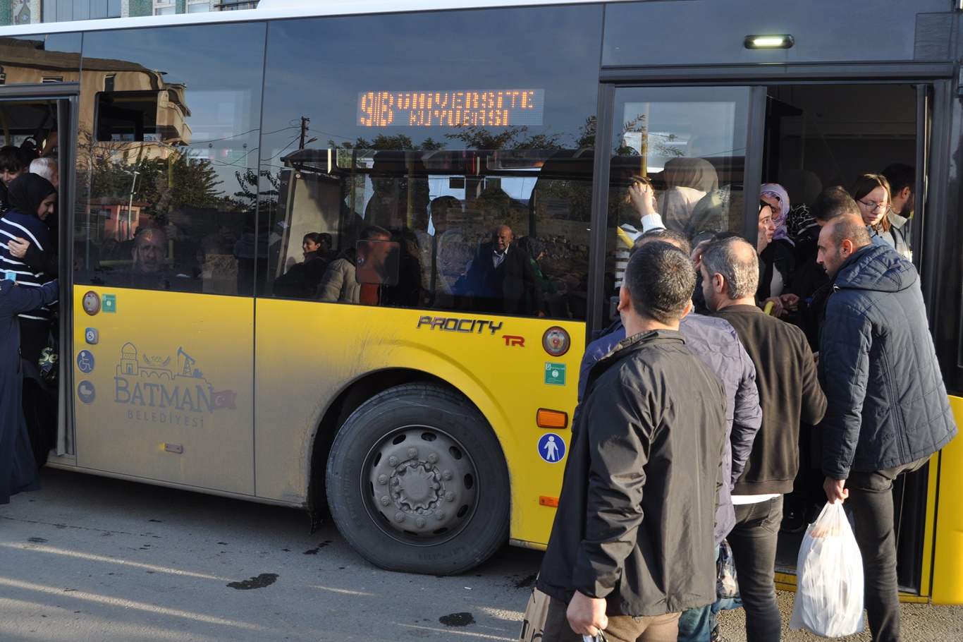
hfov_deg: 46.4
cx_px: 482
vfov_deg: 31.9
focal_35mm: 42
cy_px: 321
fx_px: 1123
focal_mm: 28
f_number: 5.6
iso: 400
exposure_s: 1/125
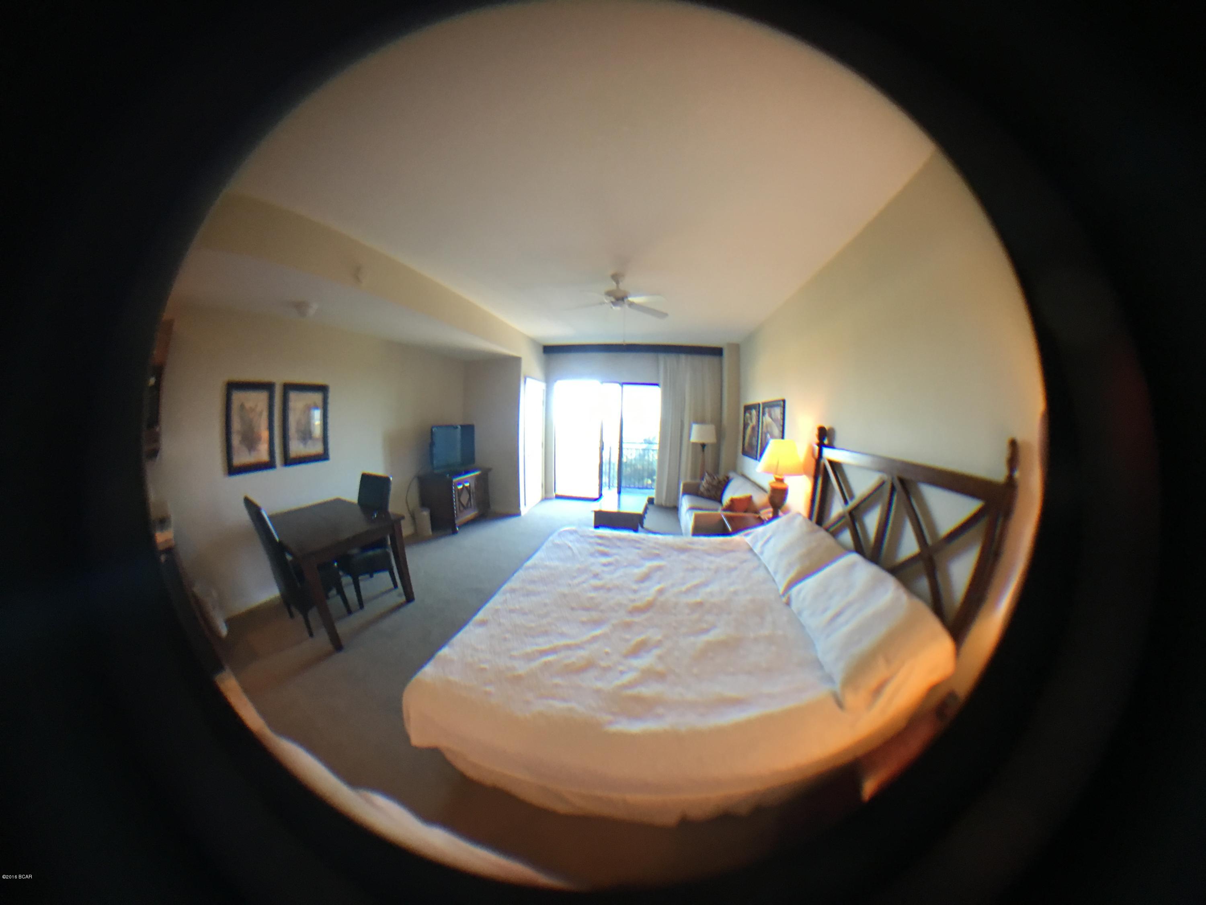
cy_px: 452
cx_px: 603
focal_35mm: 29
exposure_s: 1/15
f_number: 2.2
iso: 64
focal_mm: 4.15
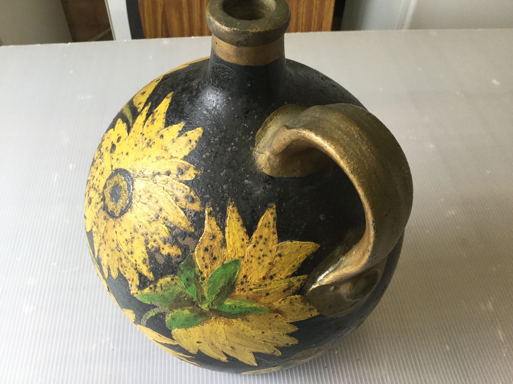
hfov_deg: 58.4
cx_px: 256
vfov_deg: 45.4
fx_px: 459
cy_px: 192
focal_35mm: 31
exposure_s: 1/33
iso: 40
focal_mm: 3.3
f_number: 2.4
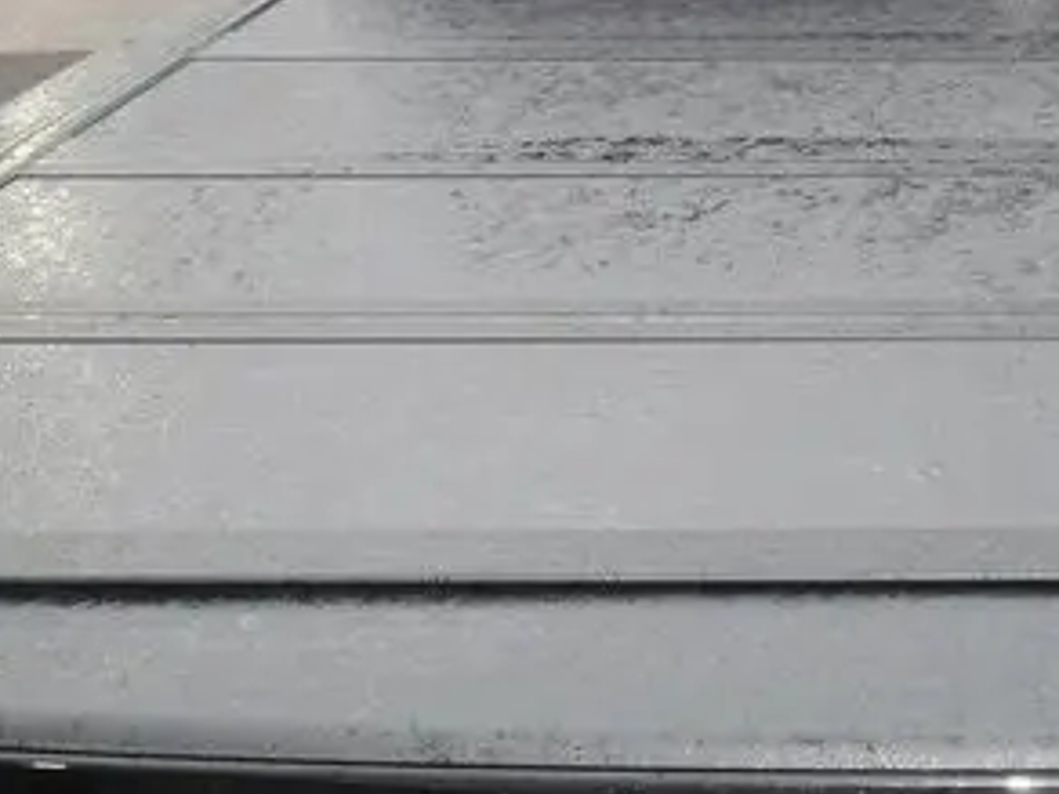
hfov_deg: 23.8
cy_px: 335
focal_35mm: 79
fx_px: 2417
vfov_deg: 18.7
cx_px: 1030
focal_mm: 18
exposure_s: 1/60
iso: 1600
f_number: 10
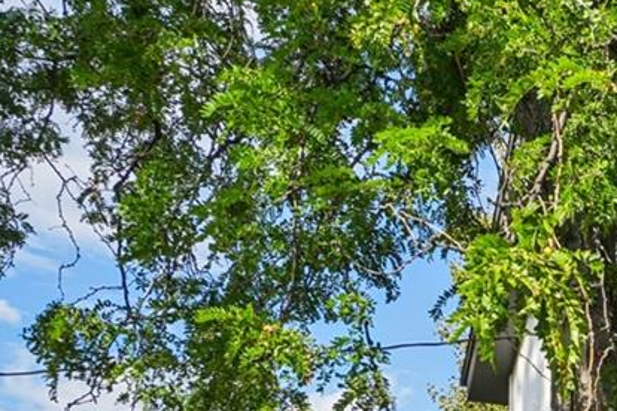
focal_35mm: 87
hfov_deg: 18.4
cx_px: 1104
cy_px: 755
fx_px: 1490
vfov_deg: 13.9
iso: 100
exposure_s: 1/200
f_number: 8
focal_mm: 15
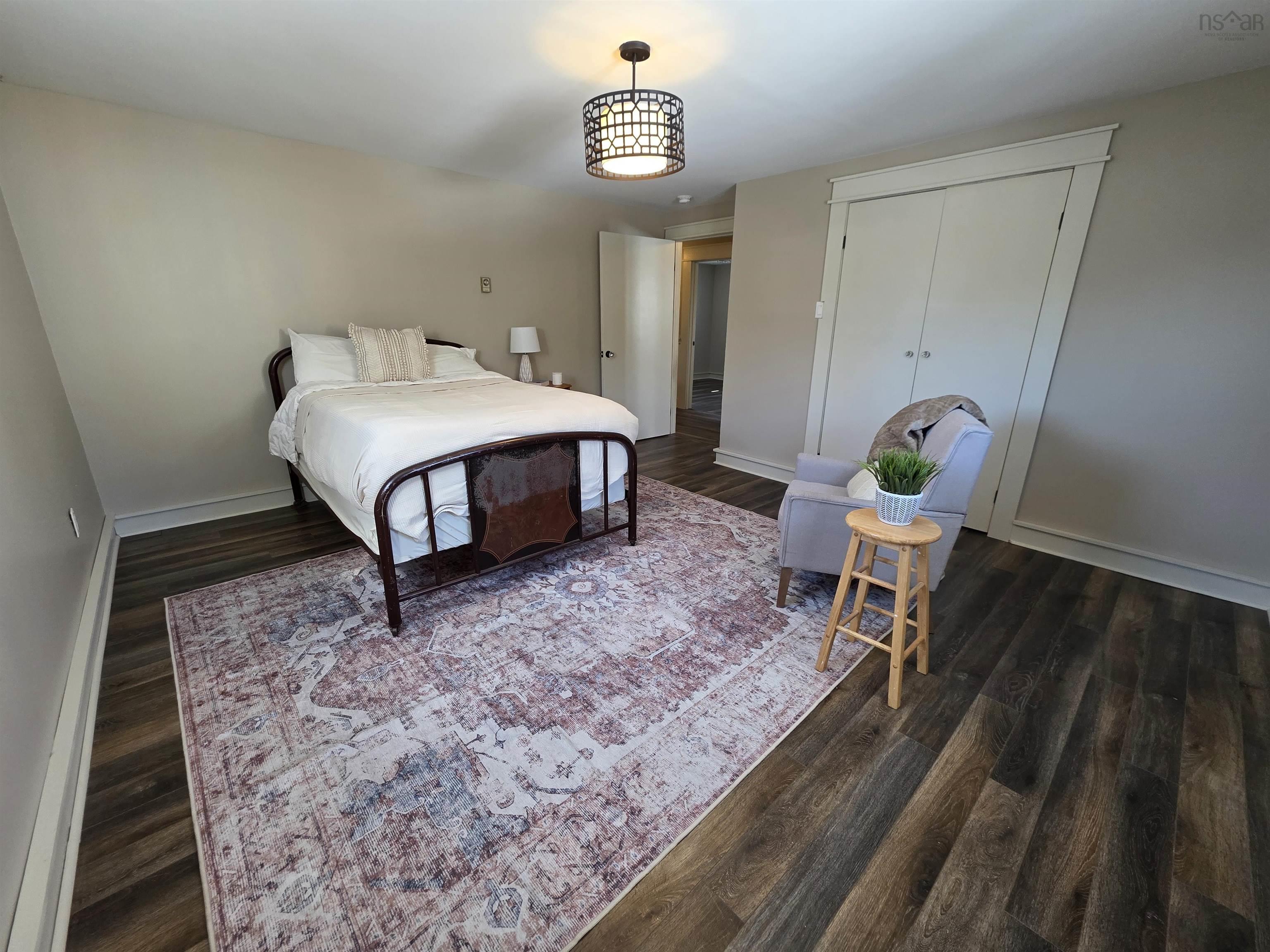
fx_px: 477
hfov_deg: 106.2
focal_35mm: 13
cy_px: 476
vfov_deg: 89.9
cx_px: 635
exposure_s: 1/120
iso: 200
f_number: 1.9
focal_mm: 2.2
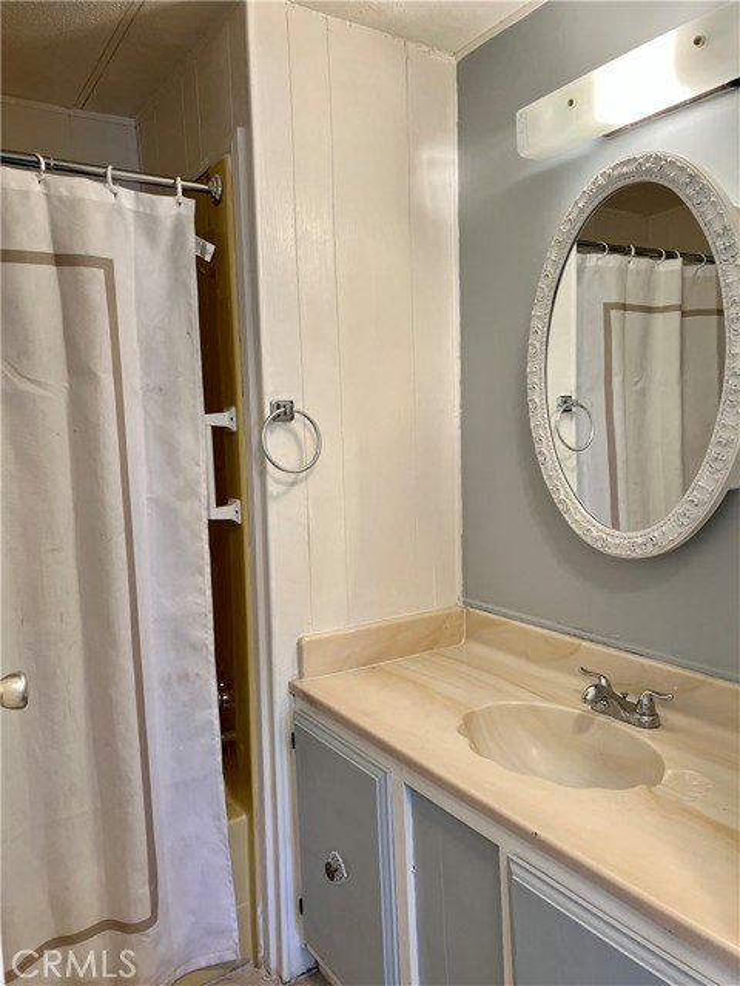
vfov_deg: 67.3
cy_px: 493
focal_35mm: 26
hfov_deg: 53.1
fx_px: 741
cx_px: 370
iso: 80
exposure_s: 1/120
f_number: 1.5
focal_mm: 5.7
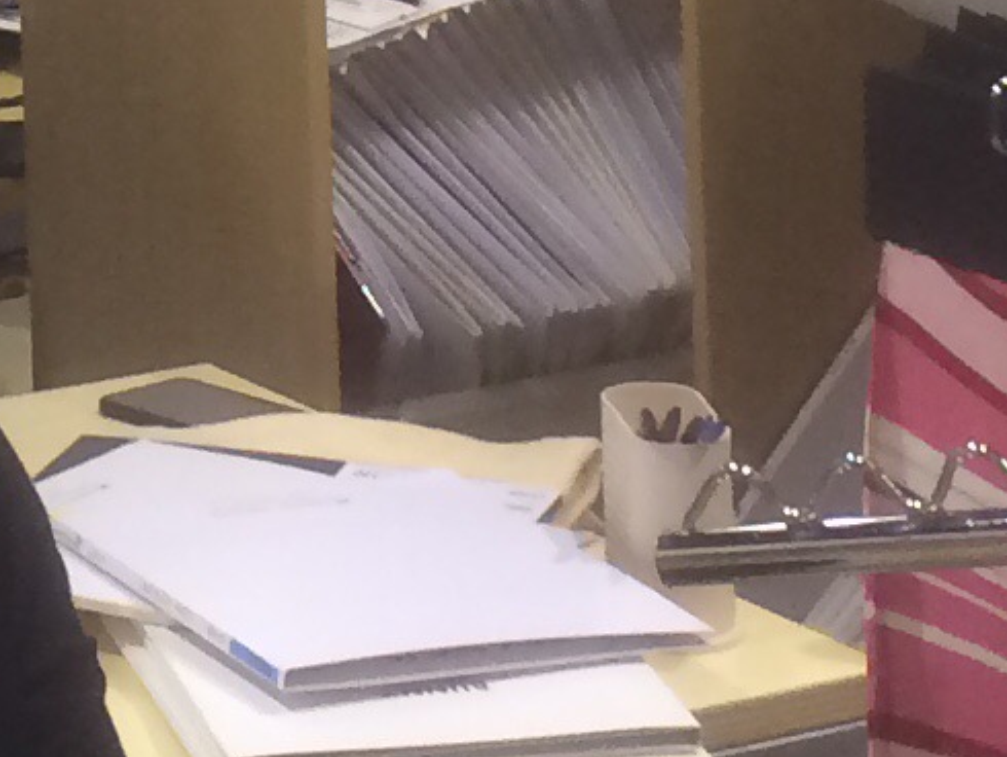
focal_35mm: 193
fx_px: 5617
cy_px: -1125
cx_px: -33
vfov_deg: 7.2
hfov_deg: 10.2
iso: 40
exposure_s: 1/33
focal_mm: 4.15
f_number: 2.2
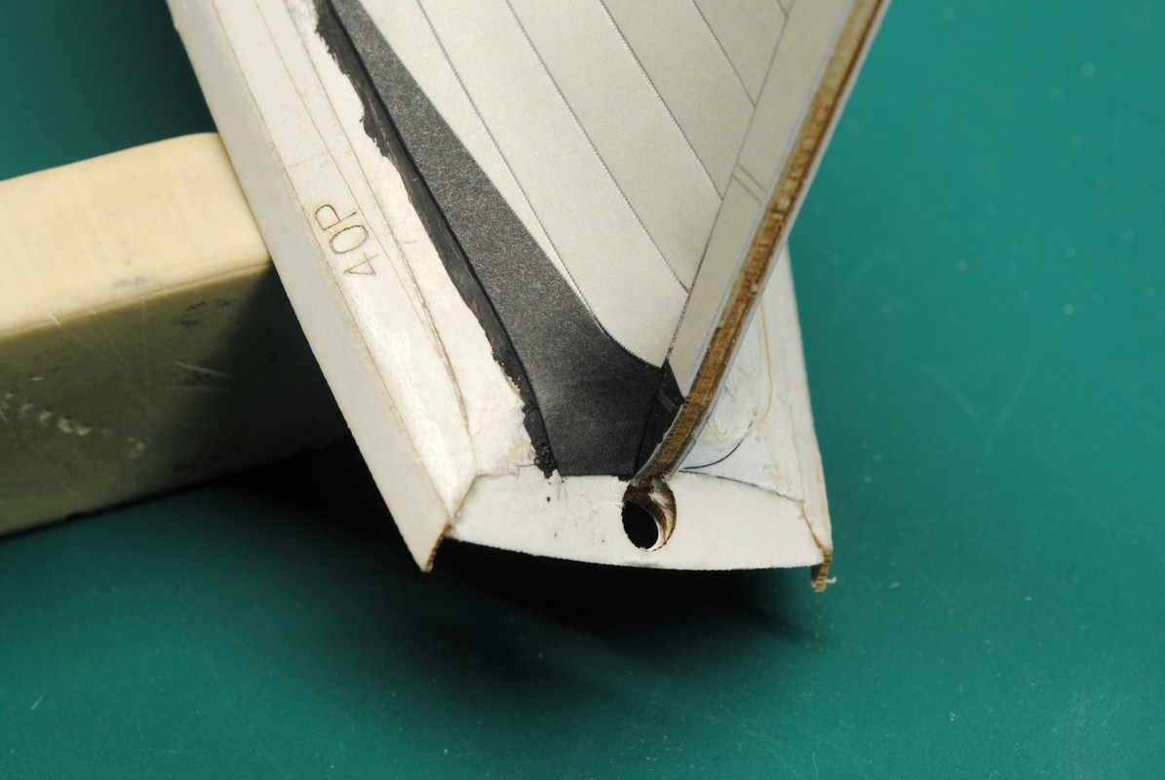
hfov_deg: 24.6
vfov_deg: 16.6
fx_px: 2673
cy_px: 390
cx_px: 582
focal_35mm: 82
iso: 100
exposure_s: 1/4
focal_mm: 55
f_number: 11
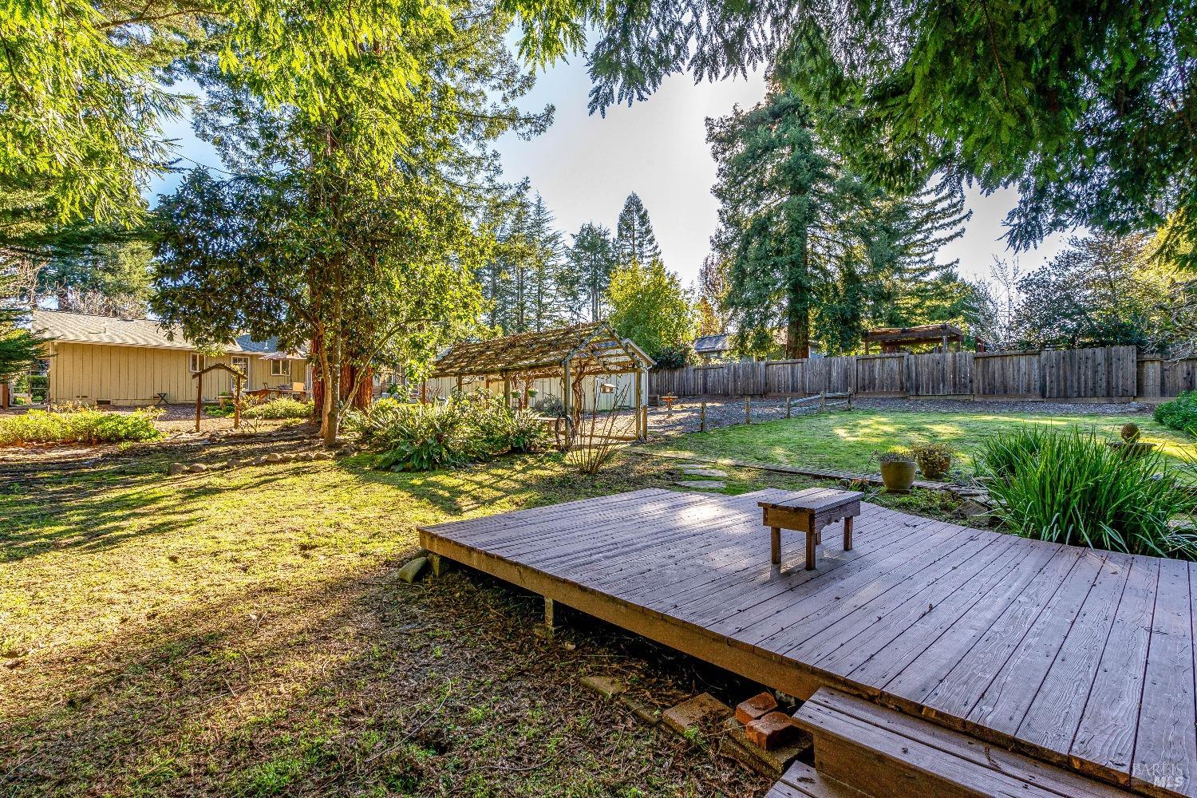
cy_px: 399
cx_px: 598
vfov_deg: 73.7
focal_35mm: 16
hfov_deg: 96.7
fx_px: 532
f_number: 11
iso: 320
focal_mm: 16
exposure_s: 1/60
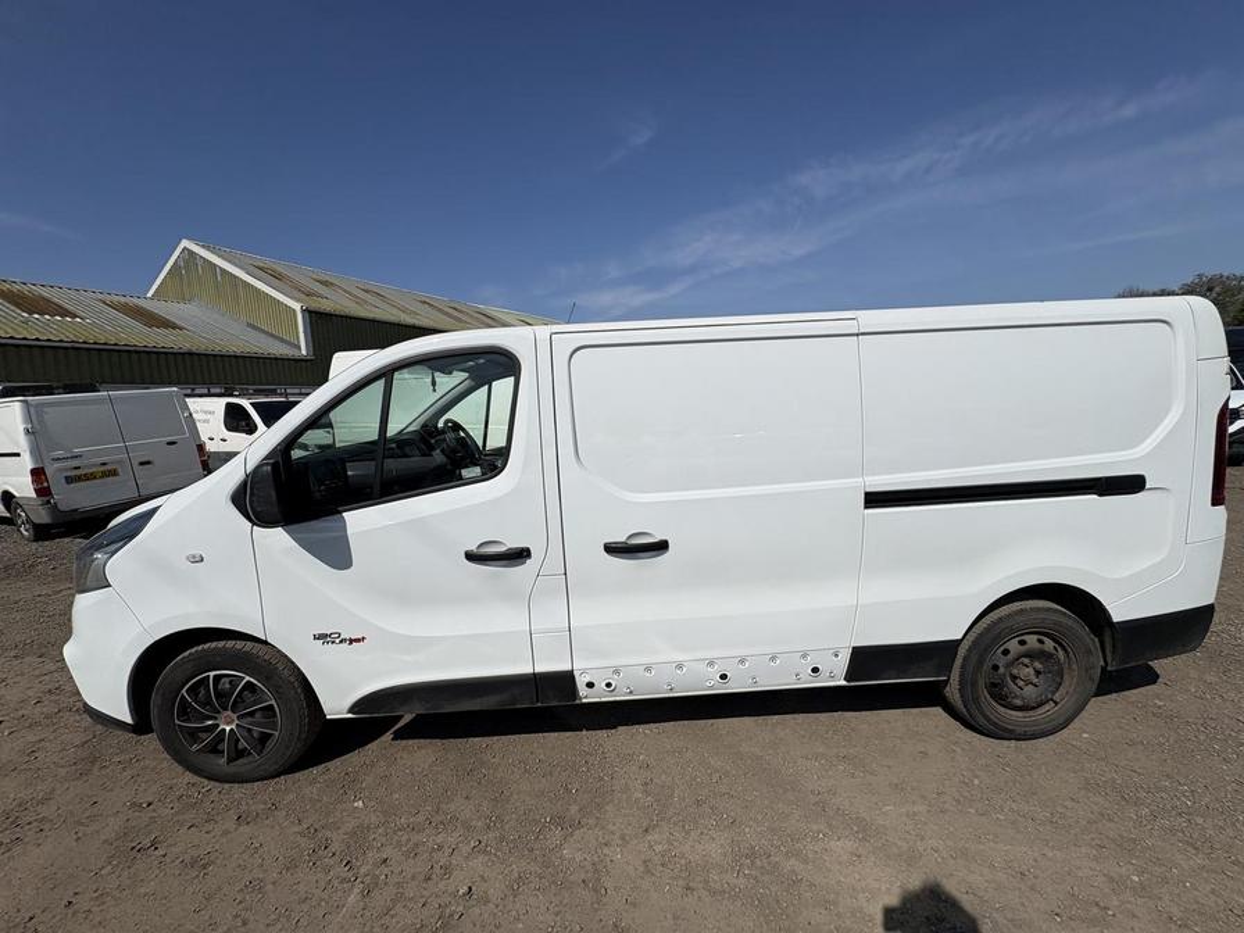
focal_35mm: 14
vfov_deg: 85.7
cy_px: 466
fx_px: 503
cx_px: 622
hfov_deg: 102.1
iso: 32
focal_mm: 2.22
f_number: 2.2
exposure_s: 1/6135
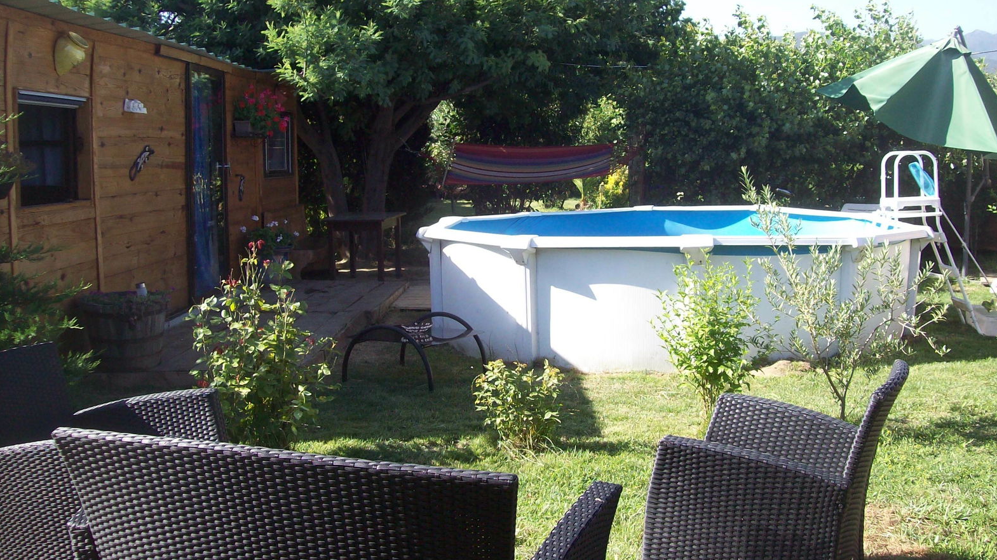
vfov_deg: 29.6
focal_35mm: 40
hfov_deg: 50.5
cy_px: 227
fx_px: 1057
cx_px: 507
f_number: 2.7
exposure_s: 1/411
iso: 80
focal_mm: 6
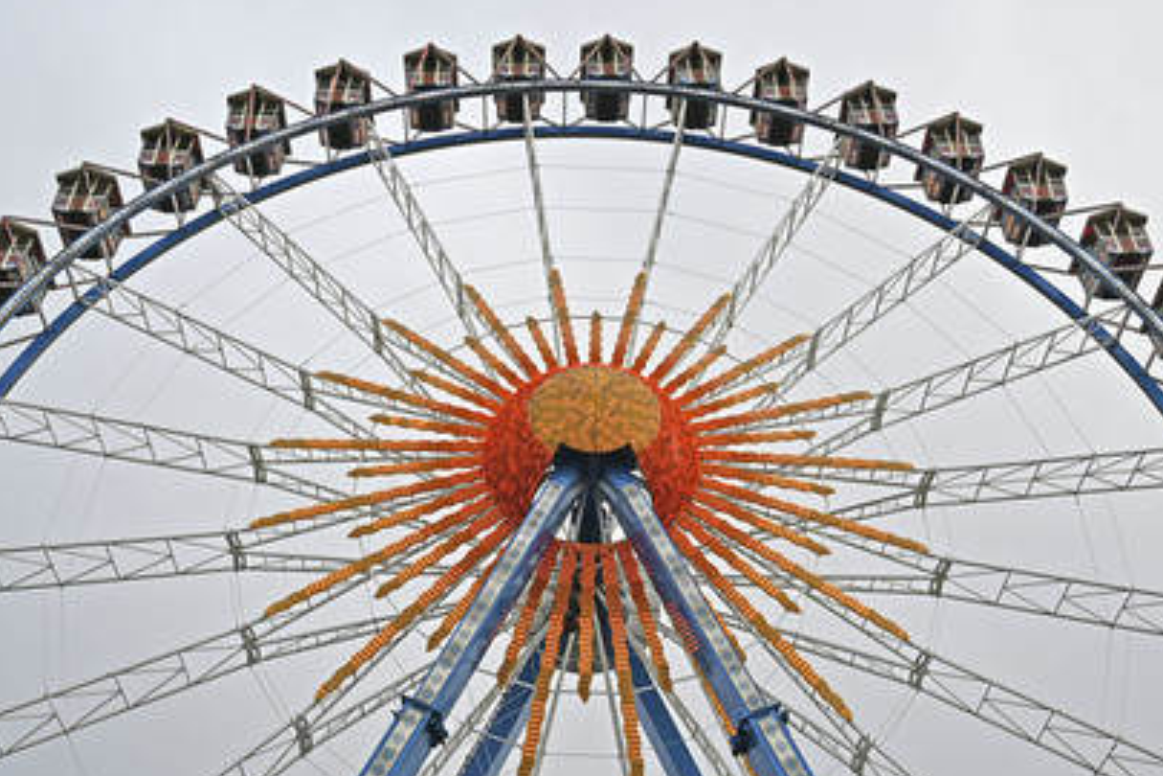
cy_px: 371
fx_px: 1292
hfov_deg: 48.5
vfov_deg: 33.4
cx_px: 592
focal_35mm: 40
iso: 125
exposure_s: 1/250
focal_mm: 24
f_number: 5.6
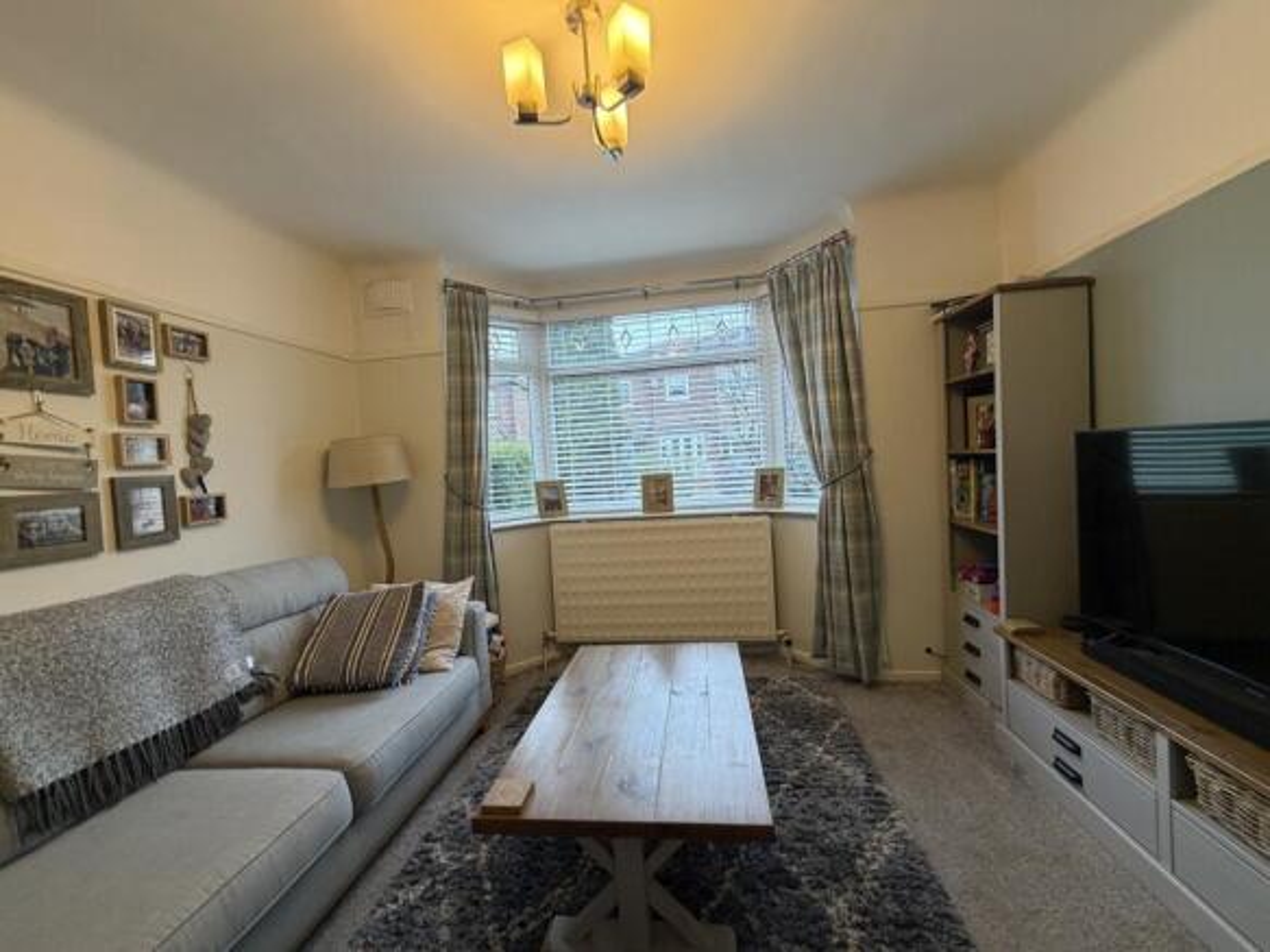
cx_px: 635
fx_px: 514
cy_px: 476
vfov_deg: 85.7
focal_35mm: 14
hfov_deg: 102.1
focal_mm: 2.22
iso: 200
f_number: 2.2
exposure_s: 1/50
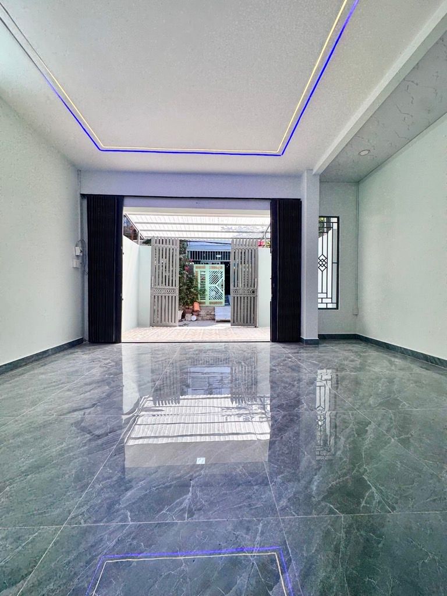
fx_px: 241
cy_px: 298
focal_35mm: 14
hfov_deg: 85.7
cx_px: 224
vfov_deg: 102.1
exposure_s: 1/321
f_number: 2.2
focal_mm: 2.22
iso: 40
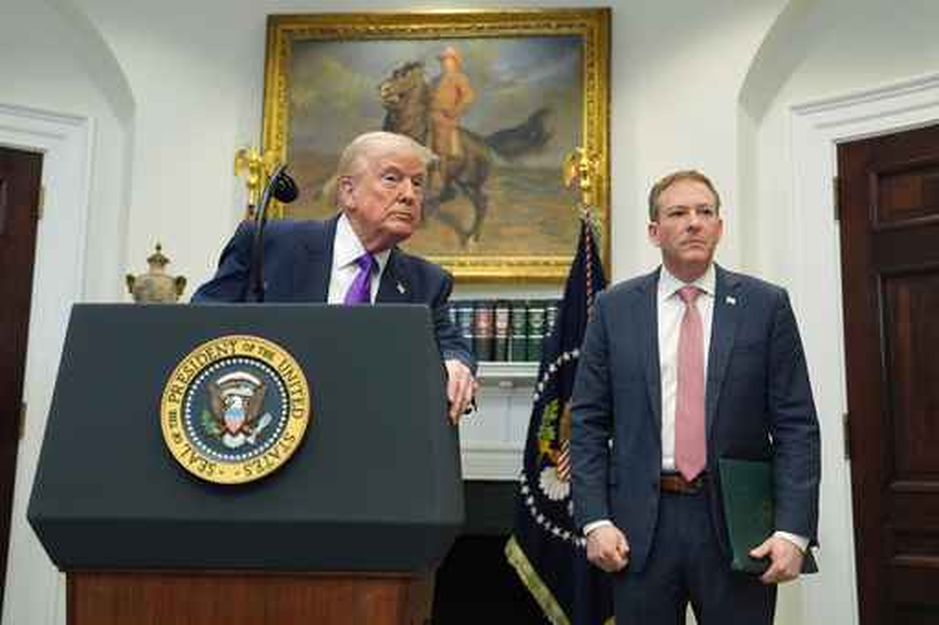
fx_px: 1121
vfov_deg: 31.2
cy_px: 312
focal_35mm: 43
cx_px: 470
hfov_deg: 45.4
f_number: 2.8
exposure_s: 1/200
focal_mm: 43
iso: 2500
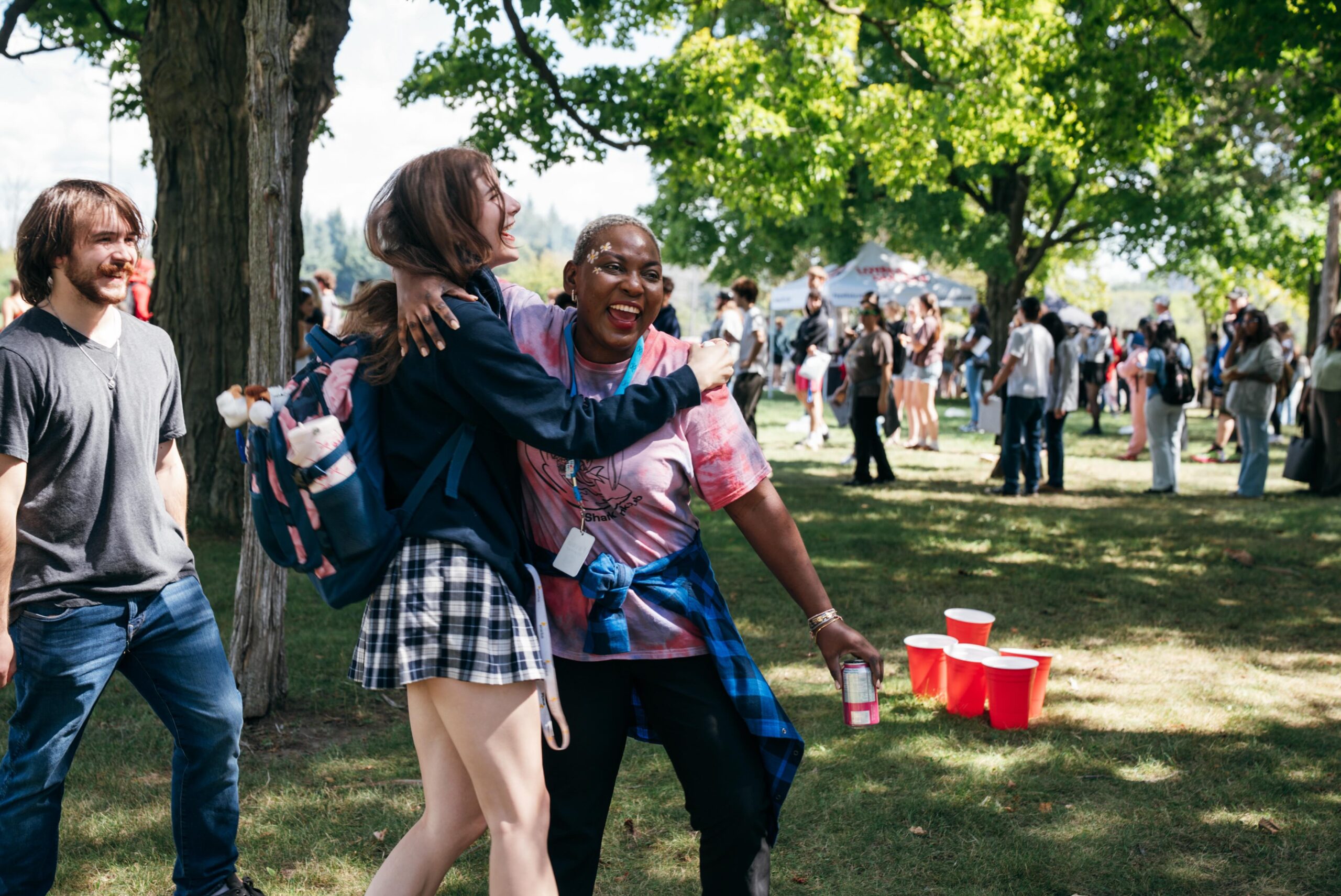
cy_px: 448
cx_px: 670
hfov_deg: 39.6
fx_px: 1863
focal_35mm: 50
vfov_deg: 27.0
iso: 100
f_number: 4
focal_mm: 50
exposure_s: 1/160
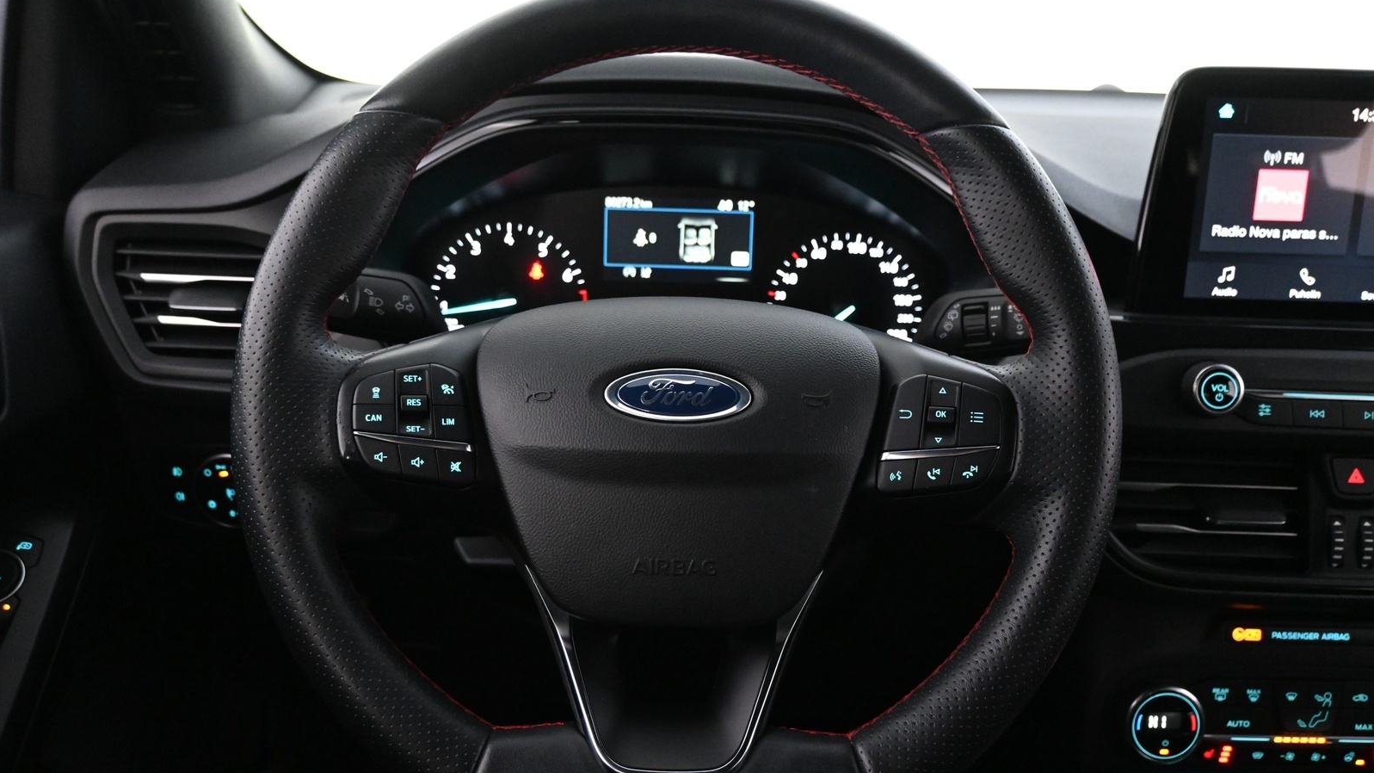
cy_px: 413
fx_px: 1248
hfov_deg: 57.7
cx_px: 686
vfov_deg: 34.4
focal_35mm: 34
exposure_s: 1/30
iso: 4500
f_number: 4
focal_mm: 21.5
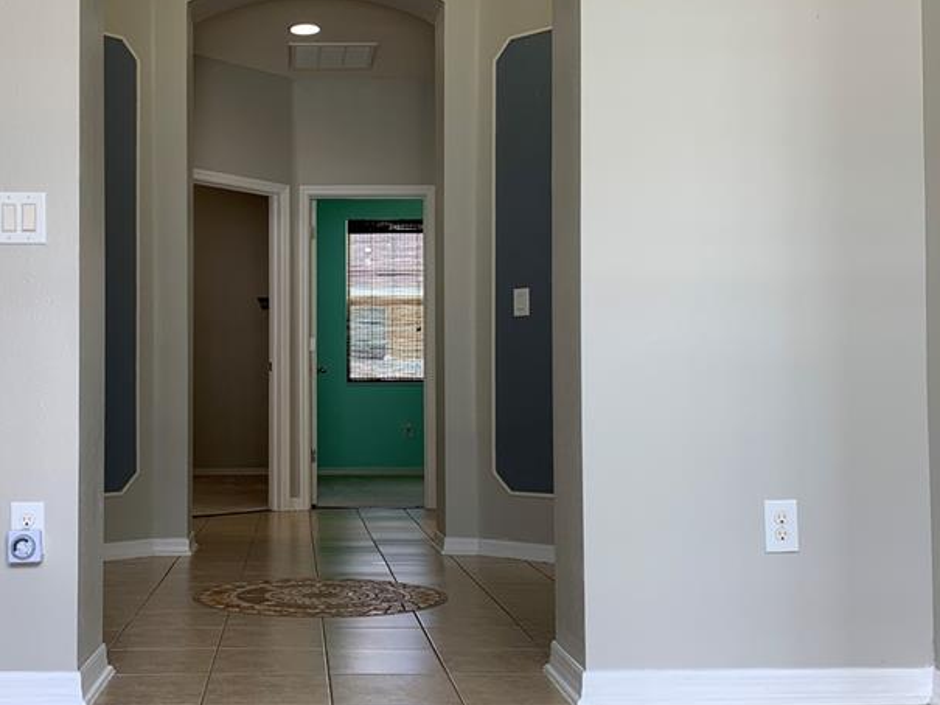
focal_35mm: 44
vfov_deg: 32.9
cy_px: 357
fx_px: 1195
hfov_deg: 42.4
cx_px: 322
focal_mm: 4.25
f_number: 1.8
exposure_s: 1/120
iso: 50
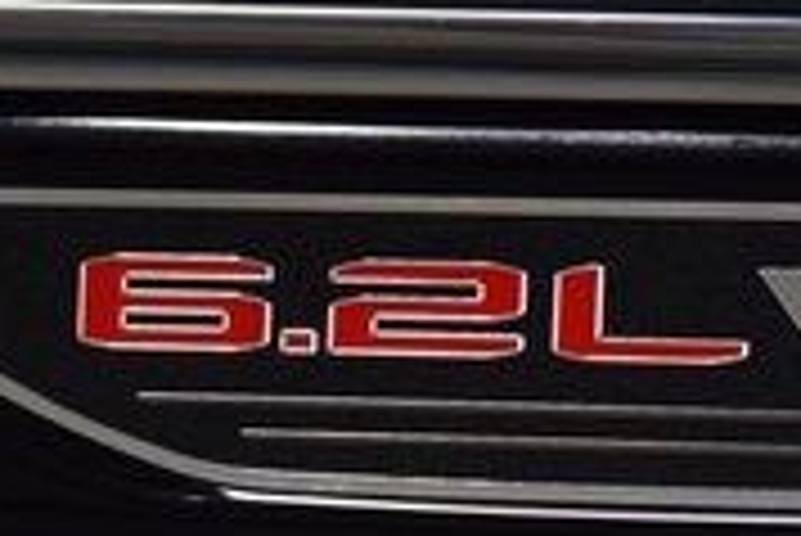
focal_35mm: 378
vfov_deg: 3.6
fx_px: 8417
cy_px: 403
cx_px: 522
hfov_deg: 5.4
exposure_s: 1/125
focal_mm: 70
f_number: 5.6
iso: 1600
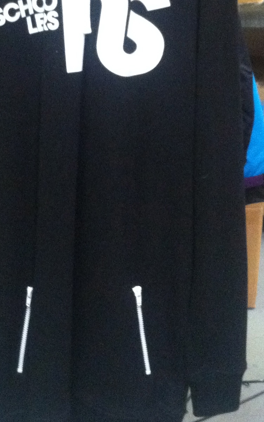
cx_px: 93
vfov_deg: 25.5
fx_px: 921
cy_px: 97
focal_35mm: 80
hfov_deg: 16.3
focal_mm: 3.85
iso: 640
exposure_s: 1/15
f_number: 2.8
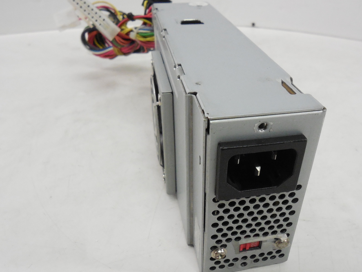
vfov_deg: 46.8
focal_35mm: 30
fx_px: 314
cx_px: 200
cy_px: 140
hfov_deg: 59.8
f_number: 3.5
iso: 800
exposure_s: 1/160
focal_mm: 4.6
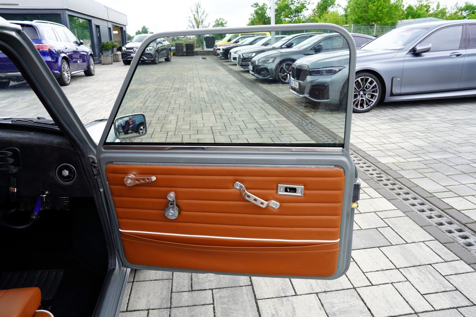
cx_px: 238
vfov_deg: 53.1
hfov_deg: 73.7
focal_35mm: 24
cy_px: 158
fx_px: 317
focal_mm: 24
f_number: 5
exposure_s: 1/80
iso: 100
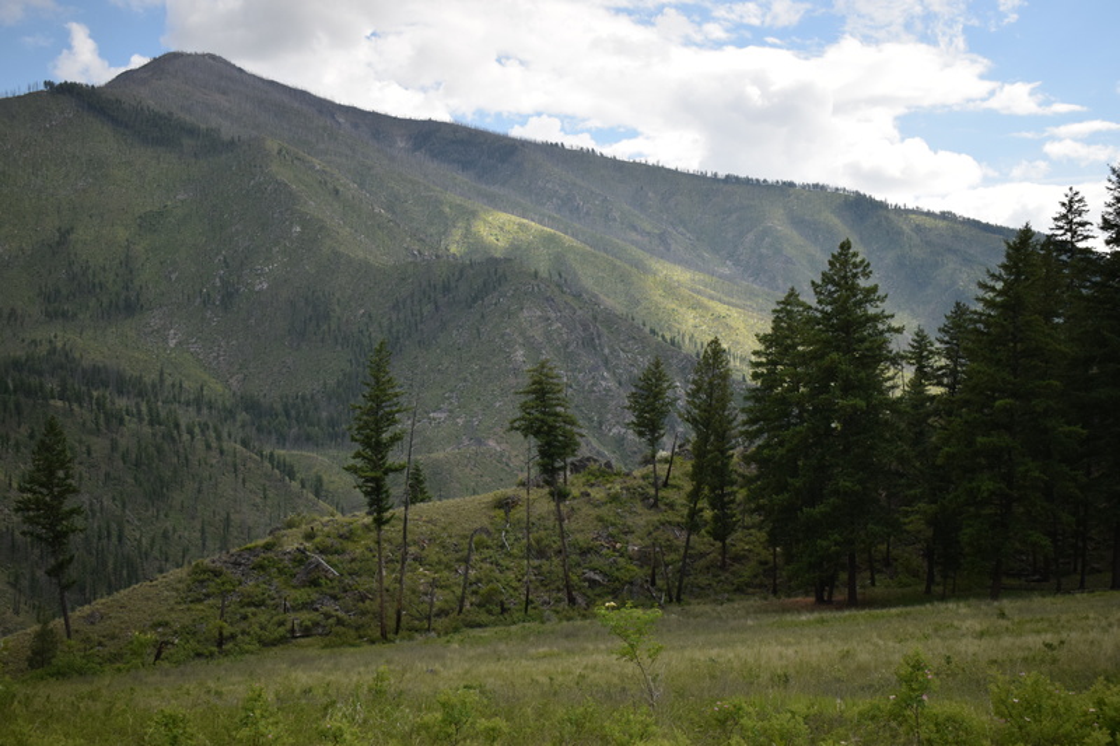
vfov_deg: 26.5
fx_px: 1586
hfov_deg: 38.9
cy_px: 373
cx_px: 560
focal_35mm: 51
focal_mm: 34
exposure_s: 1/3200
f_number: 4.5
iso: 640
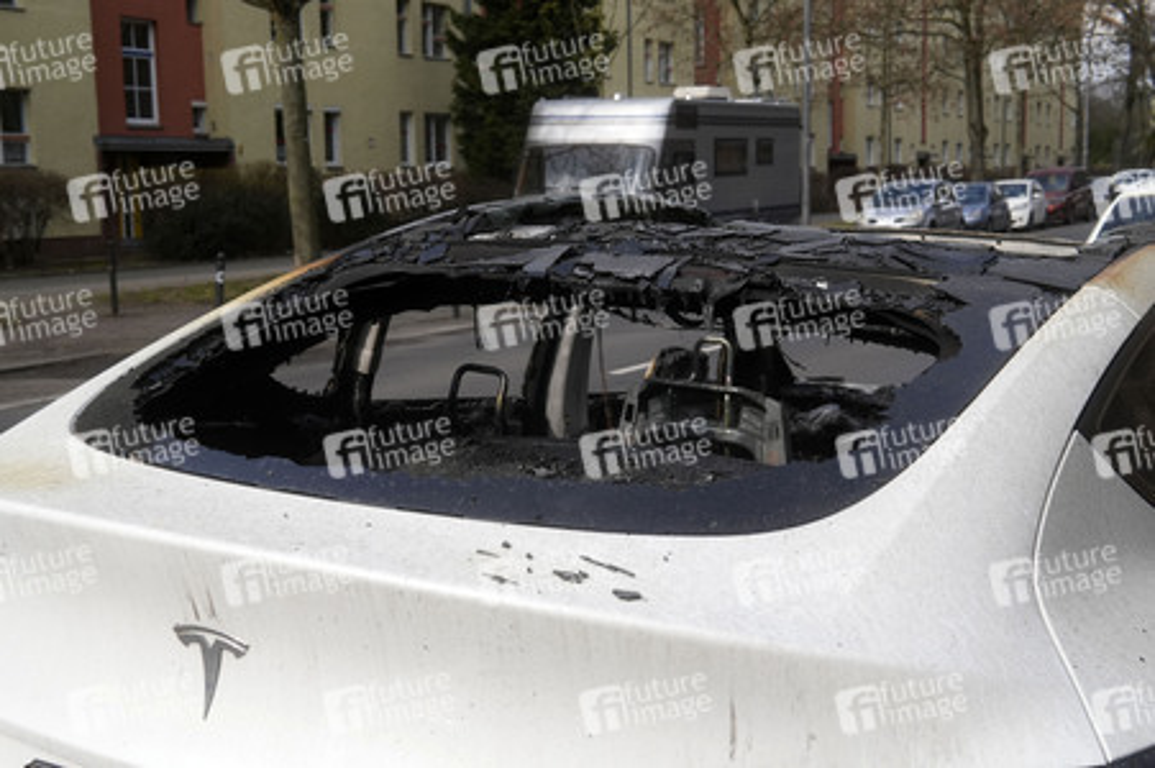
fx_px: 1443
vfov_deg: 29.8
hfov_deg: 43.6
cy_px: 384
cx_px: 578
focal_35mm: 45
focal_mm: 30
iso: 640
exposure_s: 1/1250
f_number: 7.1
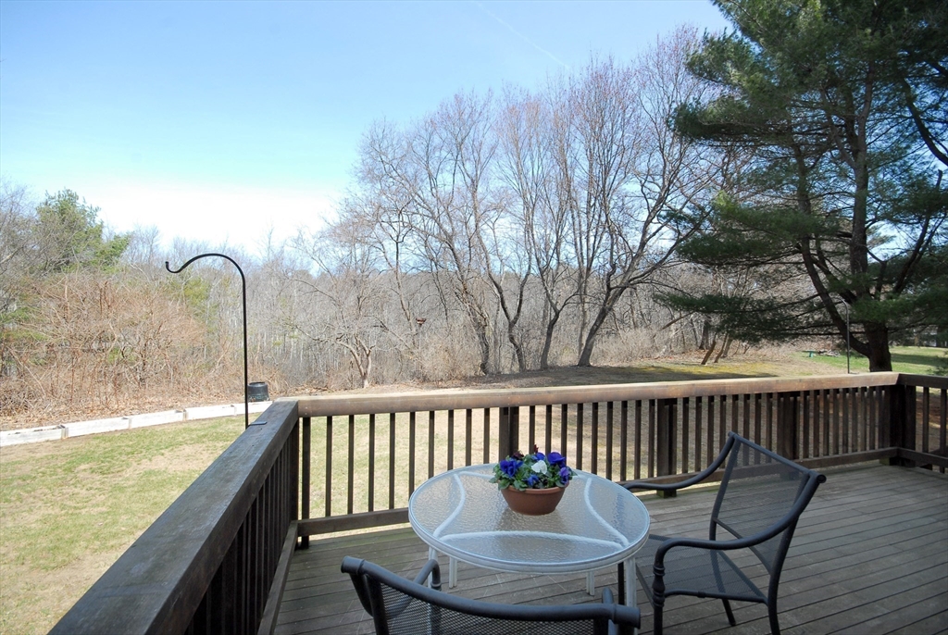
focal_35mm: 15
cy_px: 318
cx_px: 474
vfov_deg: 77.5
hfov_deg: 100.3
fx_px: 396
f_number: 8
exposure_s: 1/125
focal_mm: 10
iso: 250
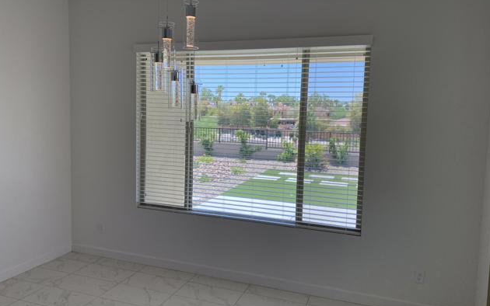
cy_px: 153
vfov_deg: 44.6
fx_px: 374
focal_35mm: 28
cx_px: 243
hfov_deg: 66.5
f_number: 1.8
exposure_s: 1/282
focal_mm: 4.25
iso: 25
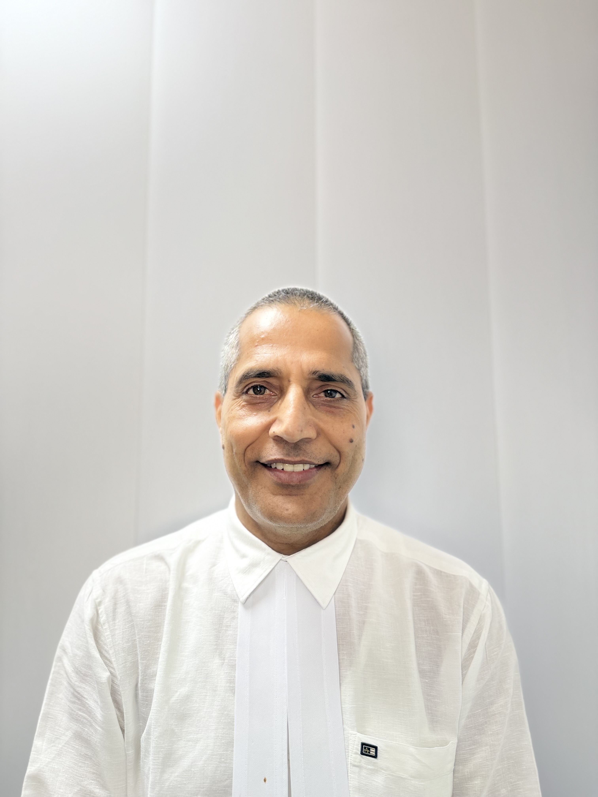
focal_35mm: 24
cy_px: 398
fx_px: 553
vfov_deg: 71.6
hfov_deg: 56.8
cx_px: 299
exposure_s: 1/100
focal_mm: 6.76
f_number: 1.78
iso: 80
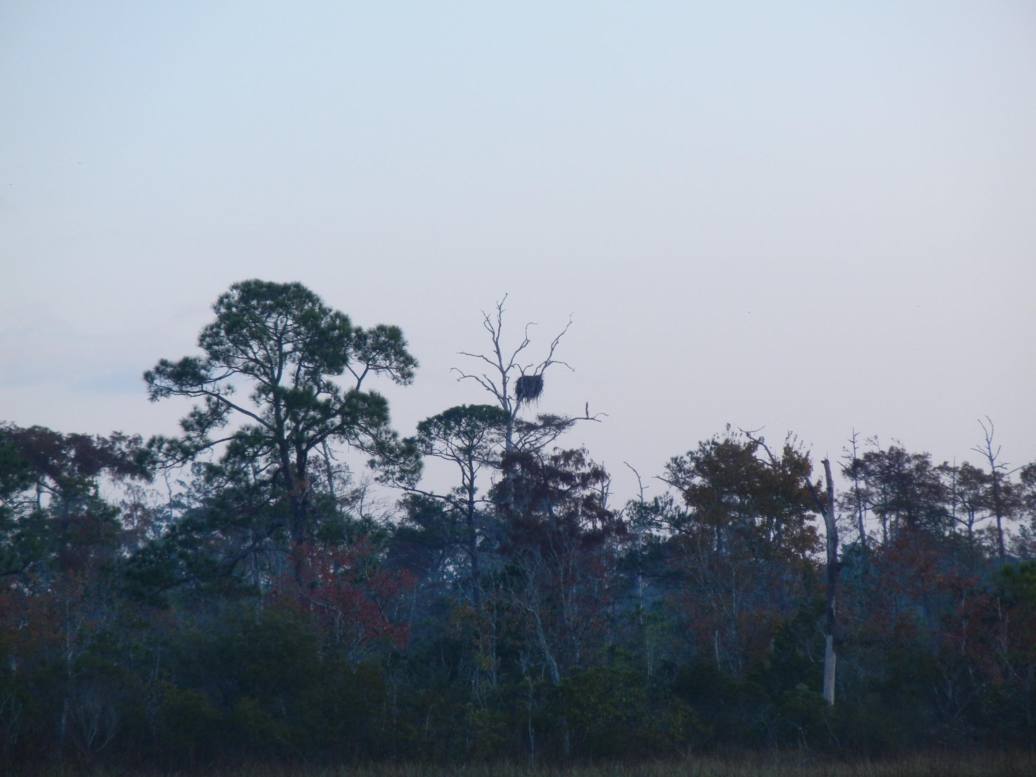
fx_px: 7841
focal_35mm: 262
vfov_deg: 5.7
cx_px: 518
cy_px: 388
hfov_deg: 7.6
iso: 200
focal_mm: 47.2
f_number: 5.1
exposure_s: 1/324
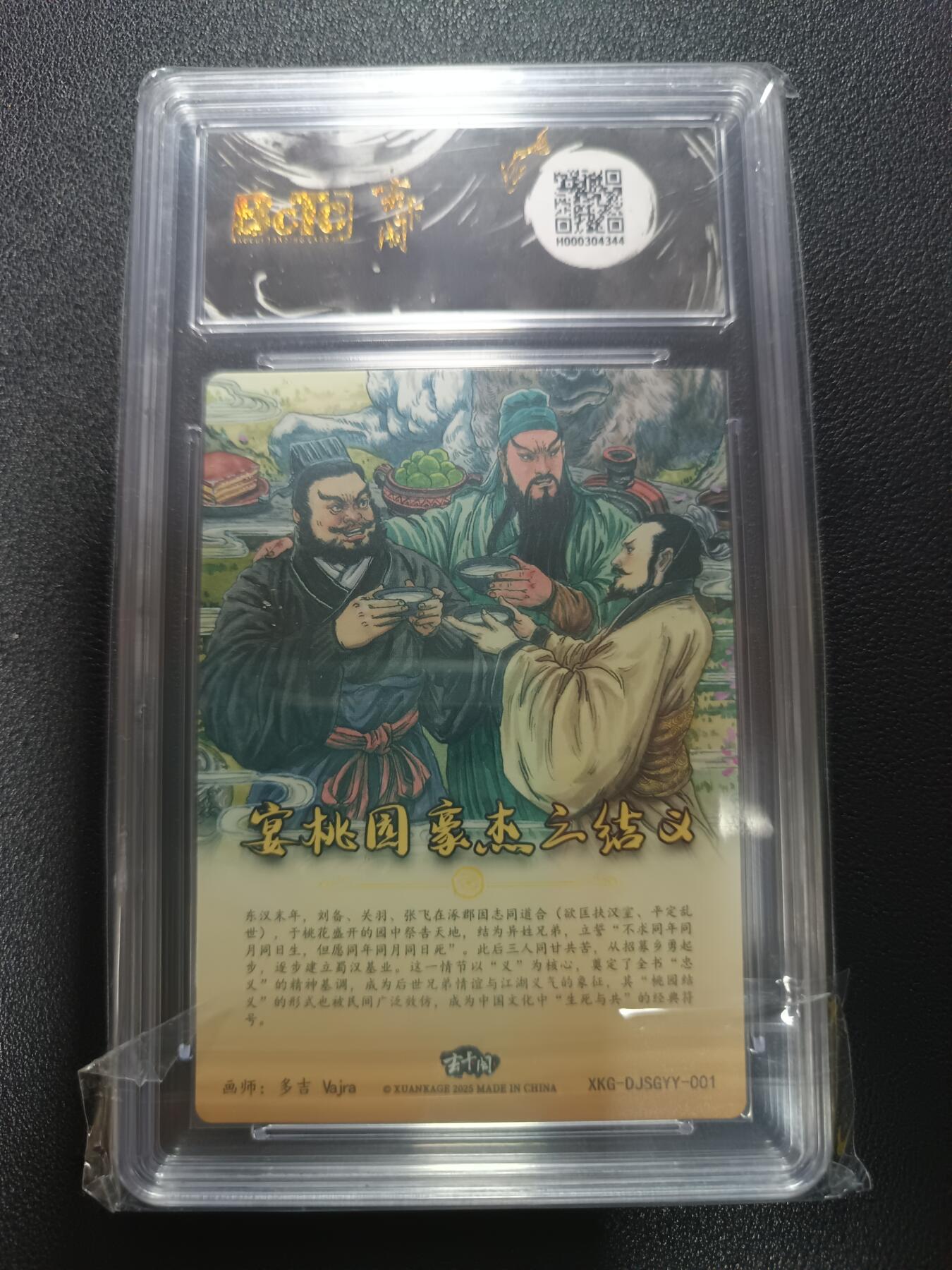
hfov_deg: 56.8
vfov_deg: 71.6
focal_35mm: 24
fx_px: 880
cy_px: 635
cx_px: 476
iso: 1192
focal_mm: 5.31
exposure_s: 1/50
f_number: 1.7
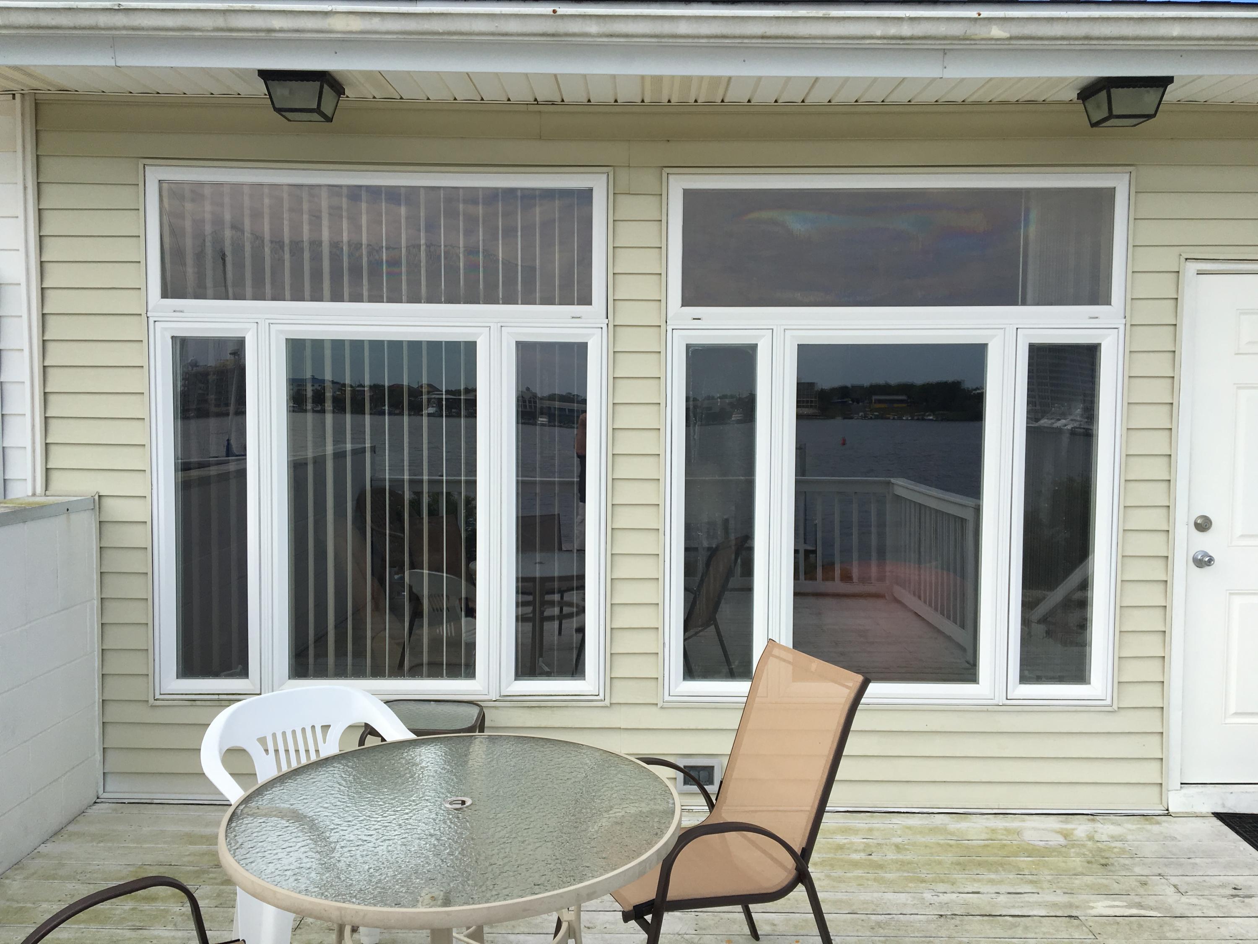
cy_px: 472
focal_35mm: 29
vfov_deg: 48.2
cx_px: 629
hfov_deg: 61.7
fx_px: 1054
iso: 25
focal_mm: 4.15
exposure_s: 1/1282
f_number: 2.2
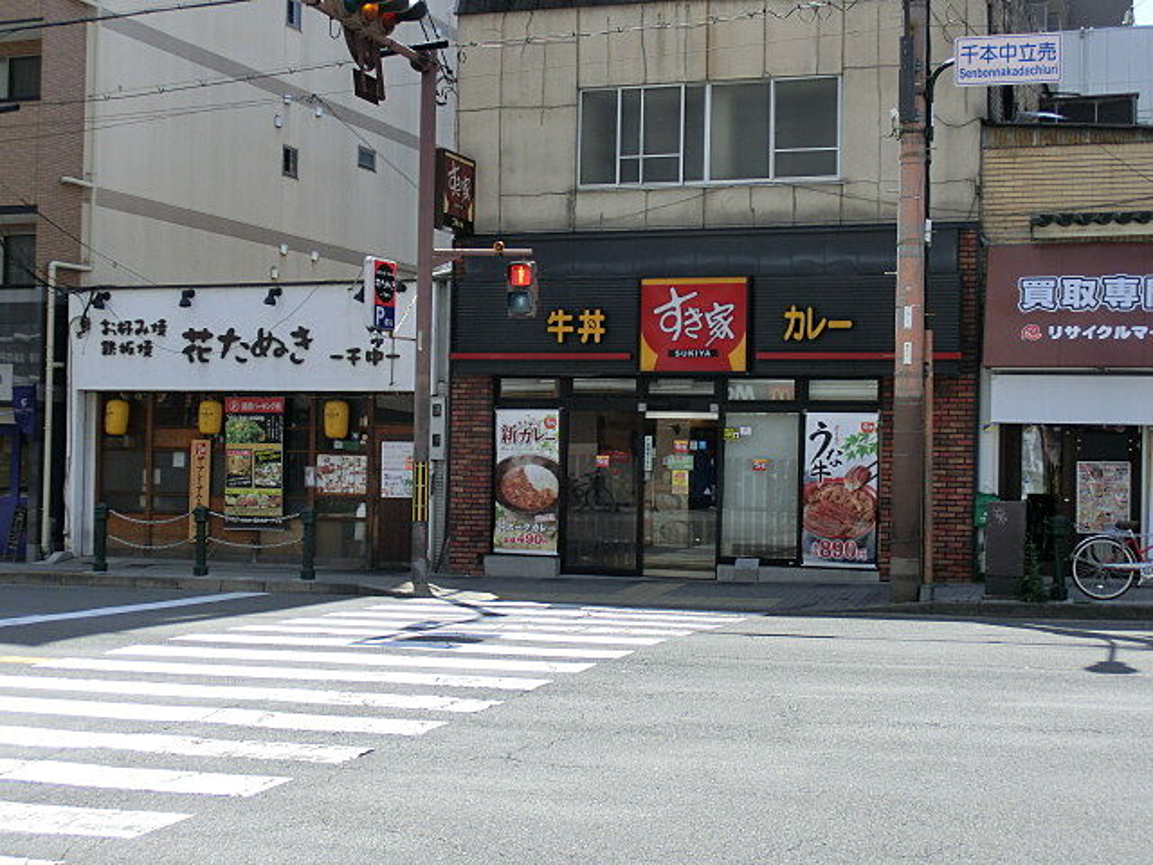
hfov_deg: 33.8
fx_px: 1899
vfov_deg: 25.7
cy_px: 432
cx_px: 576
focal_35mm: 57
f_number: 4.5
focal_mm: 10.04
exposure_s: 1/500
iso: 100
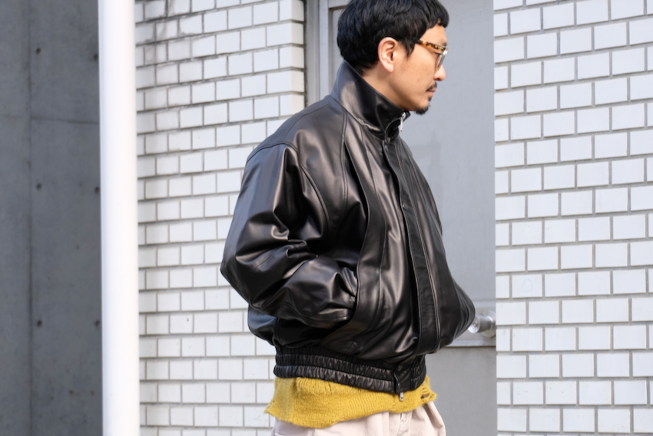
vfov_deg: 13.6
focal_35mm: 101
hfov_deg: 20.2
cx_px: 326
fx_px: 1832
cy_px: 218
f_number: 4.8
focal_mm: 67.1
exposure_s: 1/170
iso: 500
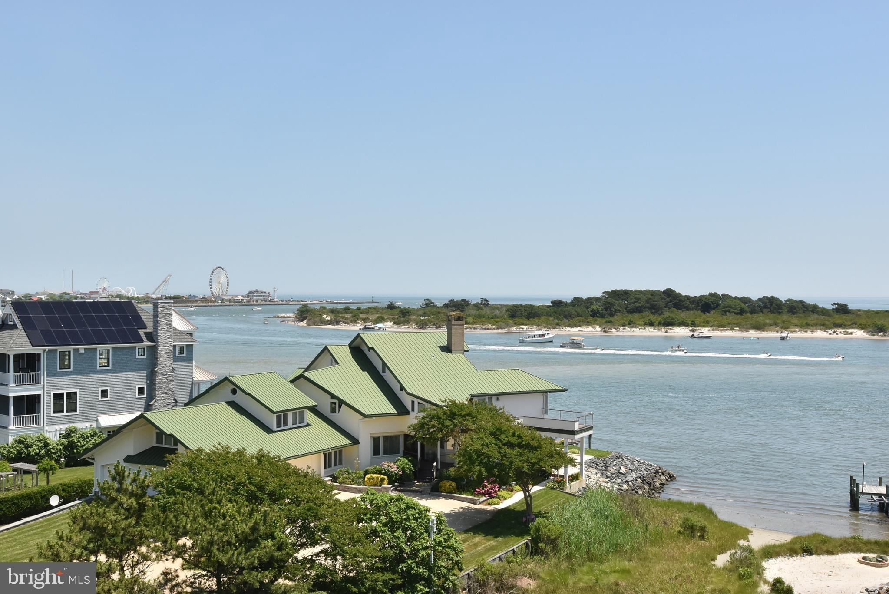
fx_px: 1038
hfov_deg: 46.4
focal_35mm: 42
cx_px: 444
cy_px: 297
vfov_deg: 31.9
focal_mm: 28
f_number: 13
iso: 640
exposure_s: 1/640
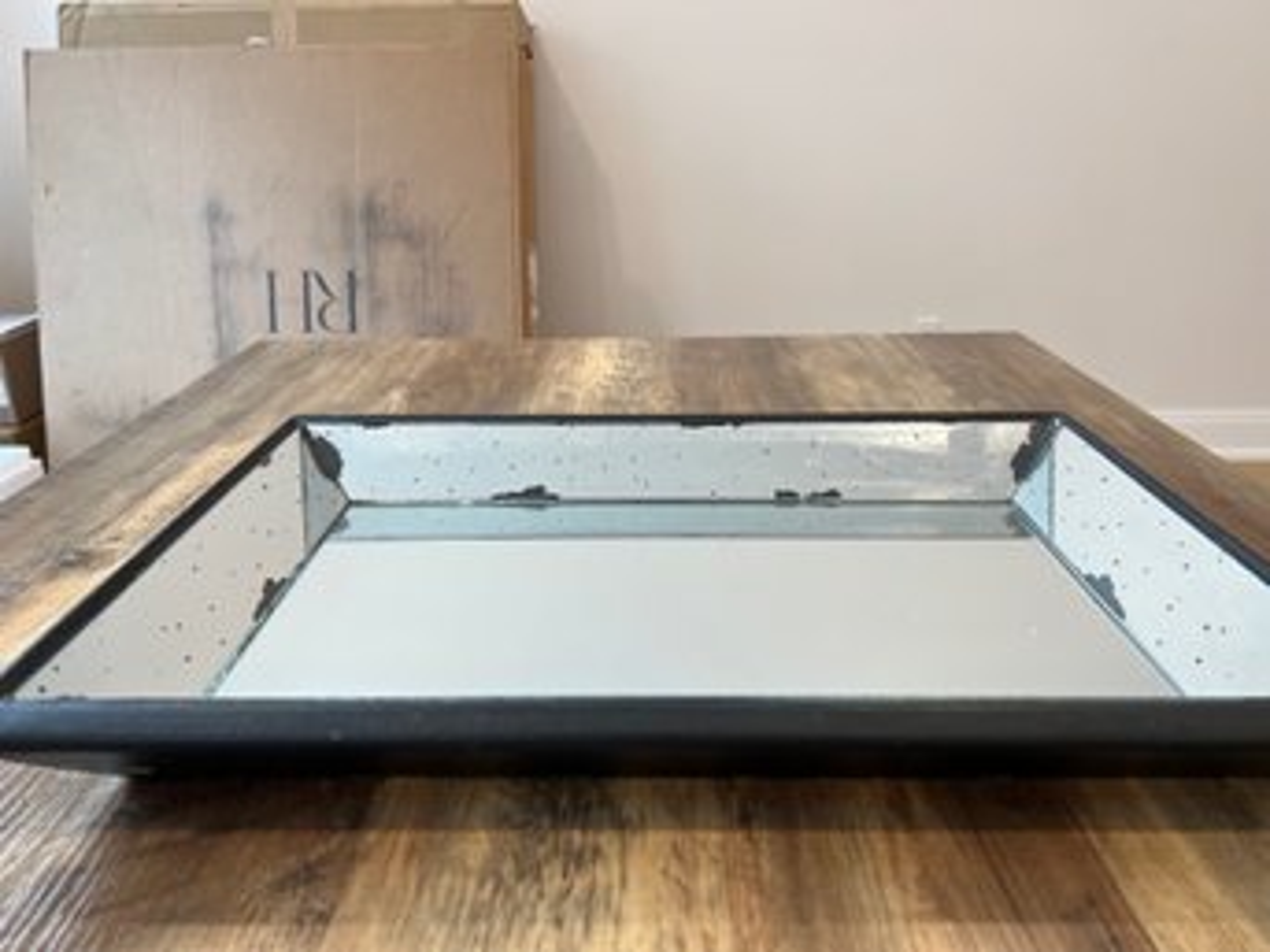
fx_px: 954
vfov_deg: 53.0
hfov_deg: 67.3
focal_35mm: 26
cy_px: 476
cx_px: 635
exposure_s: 1/120
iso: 100
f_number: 1.5
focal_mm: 5.7
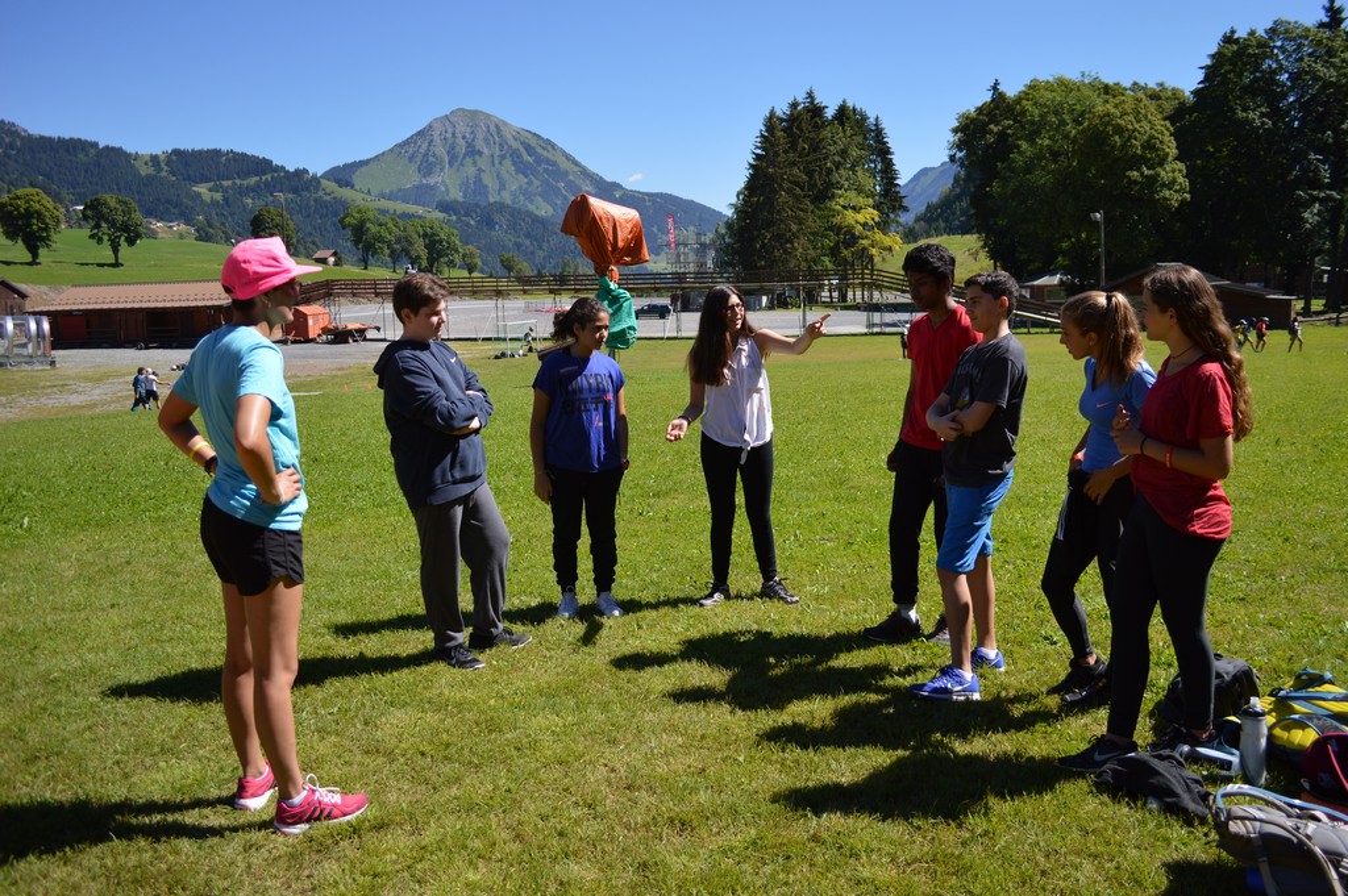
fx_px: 1010
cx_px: 674
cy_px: 448
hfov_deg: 67.4
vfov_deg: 47.9
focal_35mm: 27
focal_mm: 18
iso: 125
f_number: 3.5
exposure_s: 1/1000
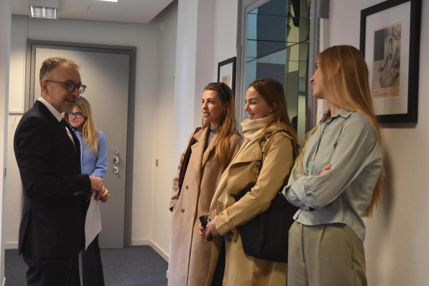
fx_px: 608
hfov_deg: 38.9
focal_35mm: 51
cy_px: 143
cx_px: 214
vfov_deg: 26.5
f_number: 4.5
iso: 1800
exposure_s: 1/60
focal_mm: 34
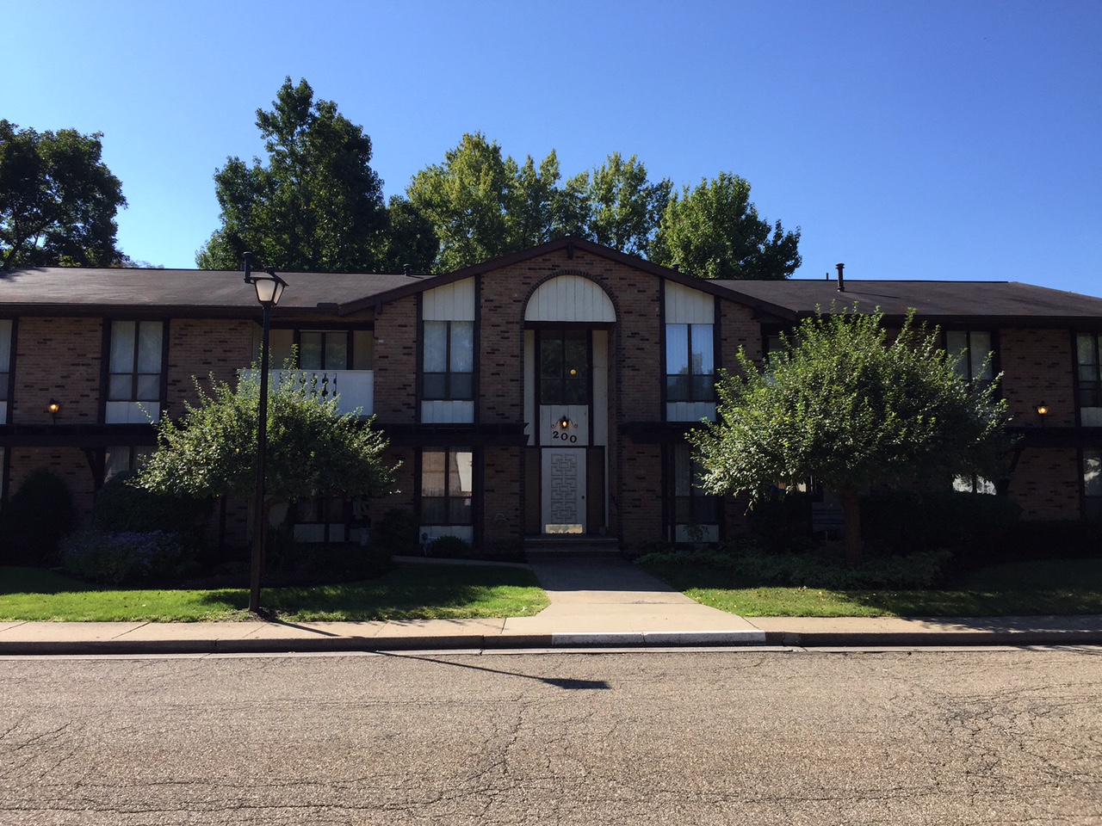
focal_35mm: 29
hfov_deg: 61.7
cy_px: 413
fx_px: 923
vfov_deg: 48.2
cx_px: 551
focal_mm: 4.15
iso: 32
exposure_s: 1/1199
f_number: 2.2
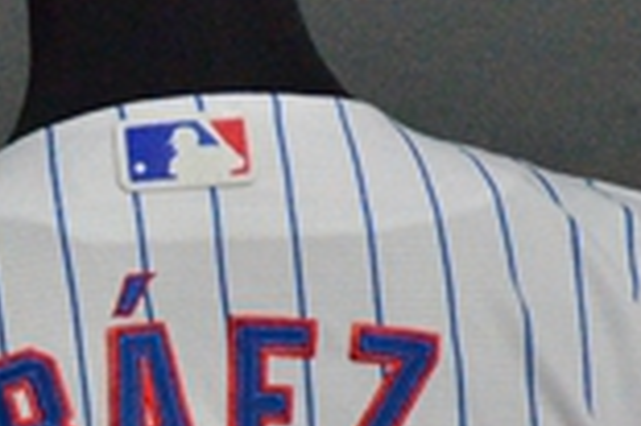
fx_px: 9071
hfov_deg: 4.0
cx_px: -426
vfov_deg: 2.7
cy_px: 893
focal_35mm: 510
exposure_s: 1/60
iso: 4000
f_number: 5
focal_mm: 66
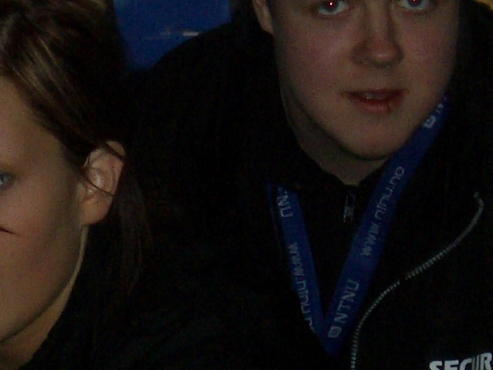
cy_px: 619
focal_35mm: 275
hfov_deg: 7.2
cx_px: -80
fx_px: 3917
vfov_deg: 5.3
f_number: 3.9
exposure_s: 1/60
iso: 100
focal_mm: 12.2
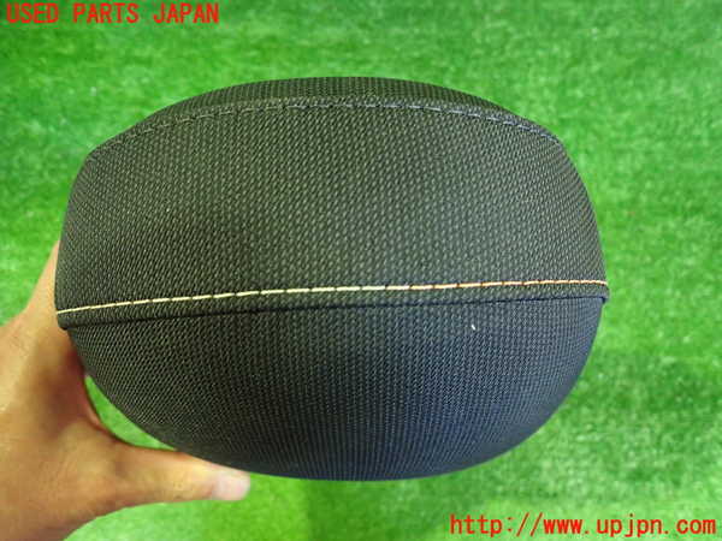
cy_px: 270
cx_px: 361
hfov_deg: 69.4
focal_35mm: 25
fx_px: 521
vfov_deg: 54.9
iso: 800
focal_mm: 4.5
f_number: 2
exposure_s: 1/25
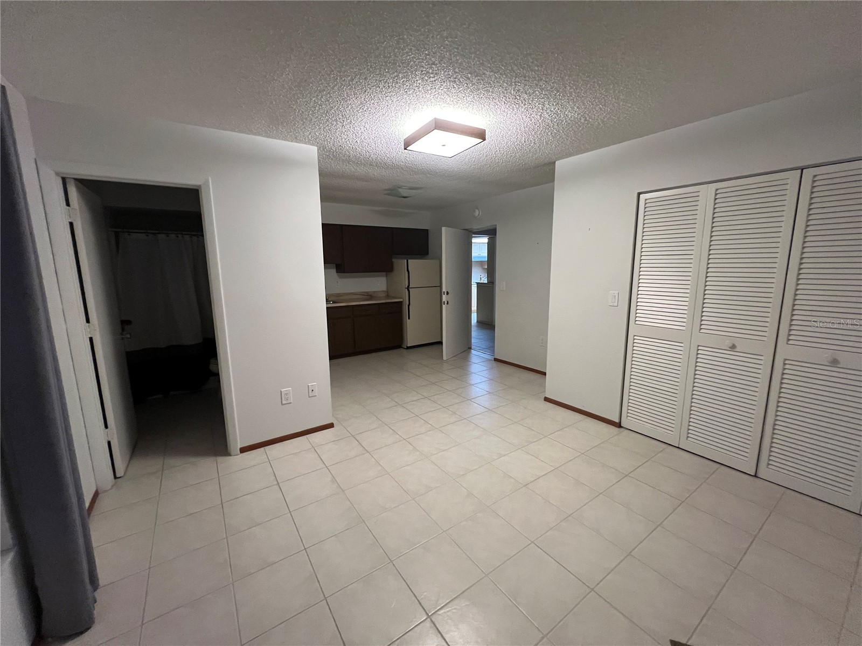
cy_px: 323
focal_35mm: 13
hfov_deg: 106.2
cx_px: 431
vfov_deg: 89.9
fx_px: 324
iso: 500
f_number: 1.8
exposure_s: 1/60
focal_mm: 1.57
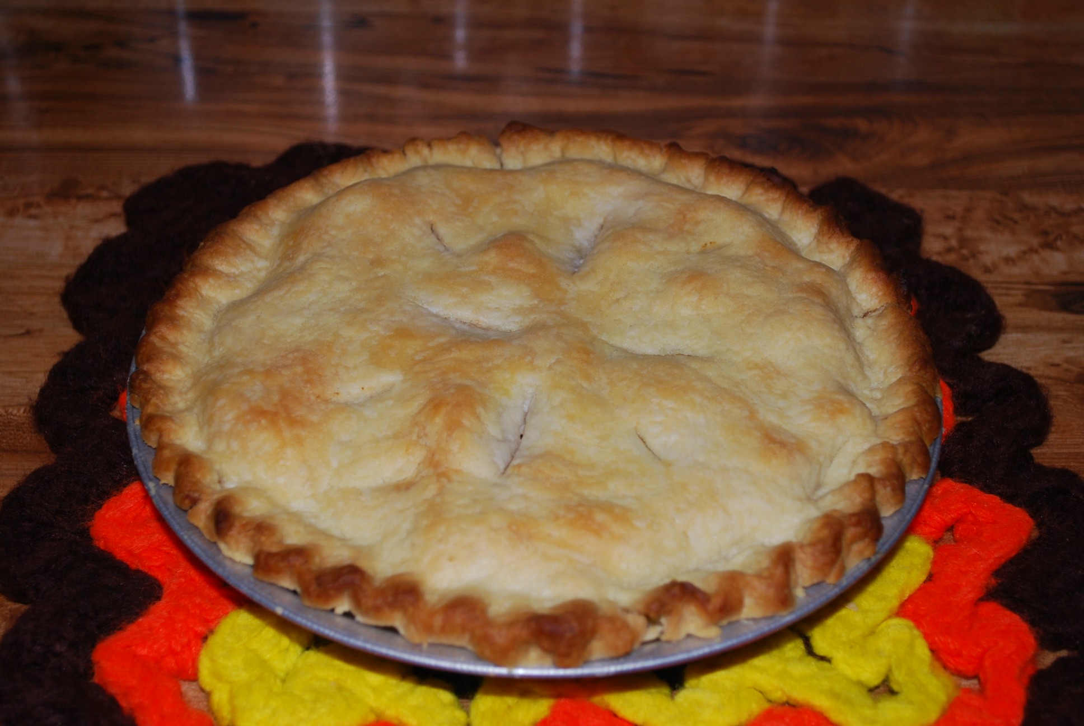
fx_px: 1718
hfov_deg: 35.0
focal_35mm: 57
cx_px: 542
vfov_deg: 23.8
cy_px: 363
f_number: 5.3
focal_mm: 38
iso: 200
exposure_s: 1/60
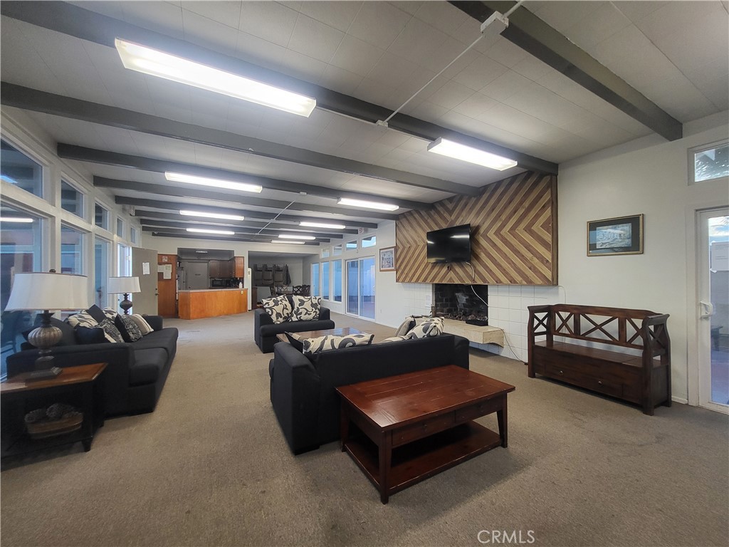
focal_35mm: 13
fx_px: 274
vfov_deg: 89.9
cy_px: 274
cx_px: 364
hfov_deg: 106.2
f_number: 2.2
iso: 200
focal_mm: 1.74
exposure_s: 1/60
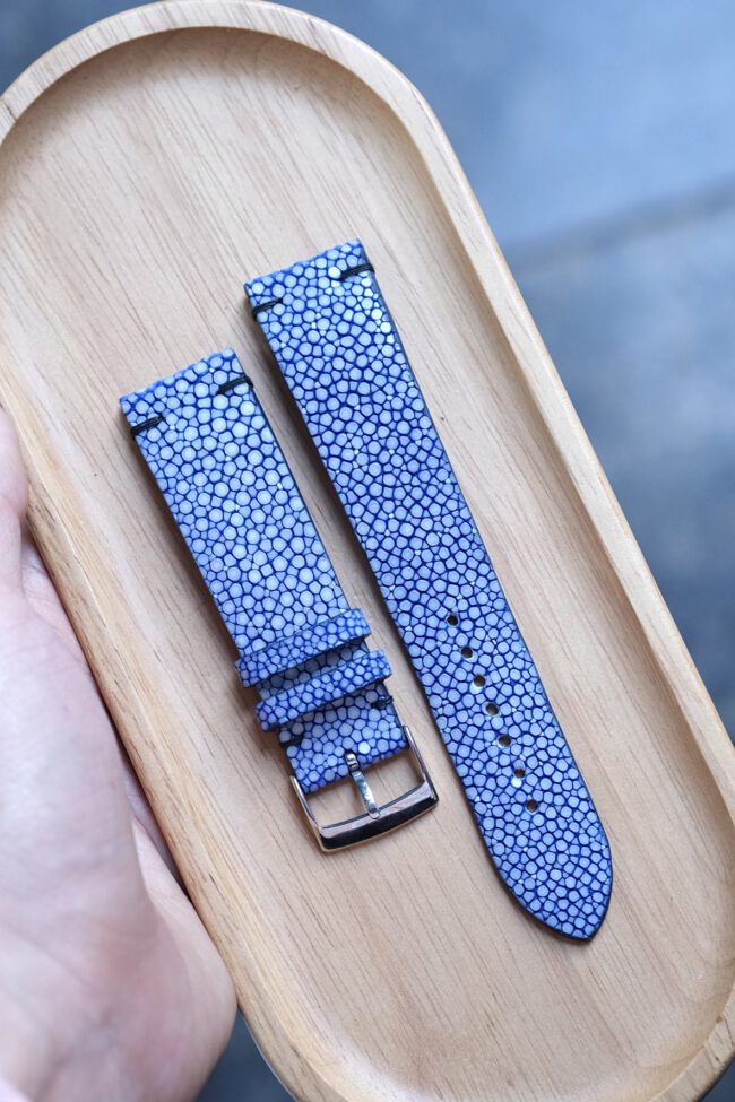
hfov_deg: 15.2
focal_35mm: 90
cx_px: 368
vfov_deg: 22.6
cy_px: 551
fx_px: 2756
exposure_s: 1/80
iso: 1600
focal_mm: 60
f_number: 5.6
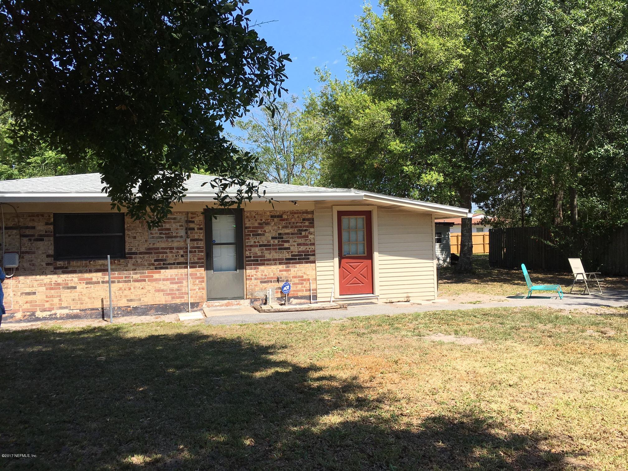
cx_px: 314
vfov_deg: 48.2
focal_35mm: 29
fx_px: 526
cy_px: 236
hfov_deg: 61.7
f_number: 2.2
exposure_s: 1/1304
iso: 25
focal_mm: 4.15
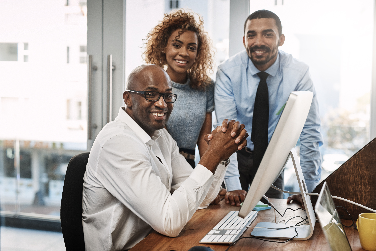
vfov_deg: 27.0
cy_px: 126
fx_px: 522
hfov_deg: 39.6
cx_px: 188
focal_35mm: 50
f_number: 2.8
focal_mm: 50
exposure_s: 1/250
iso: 640
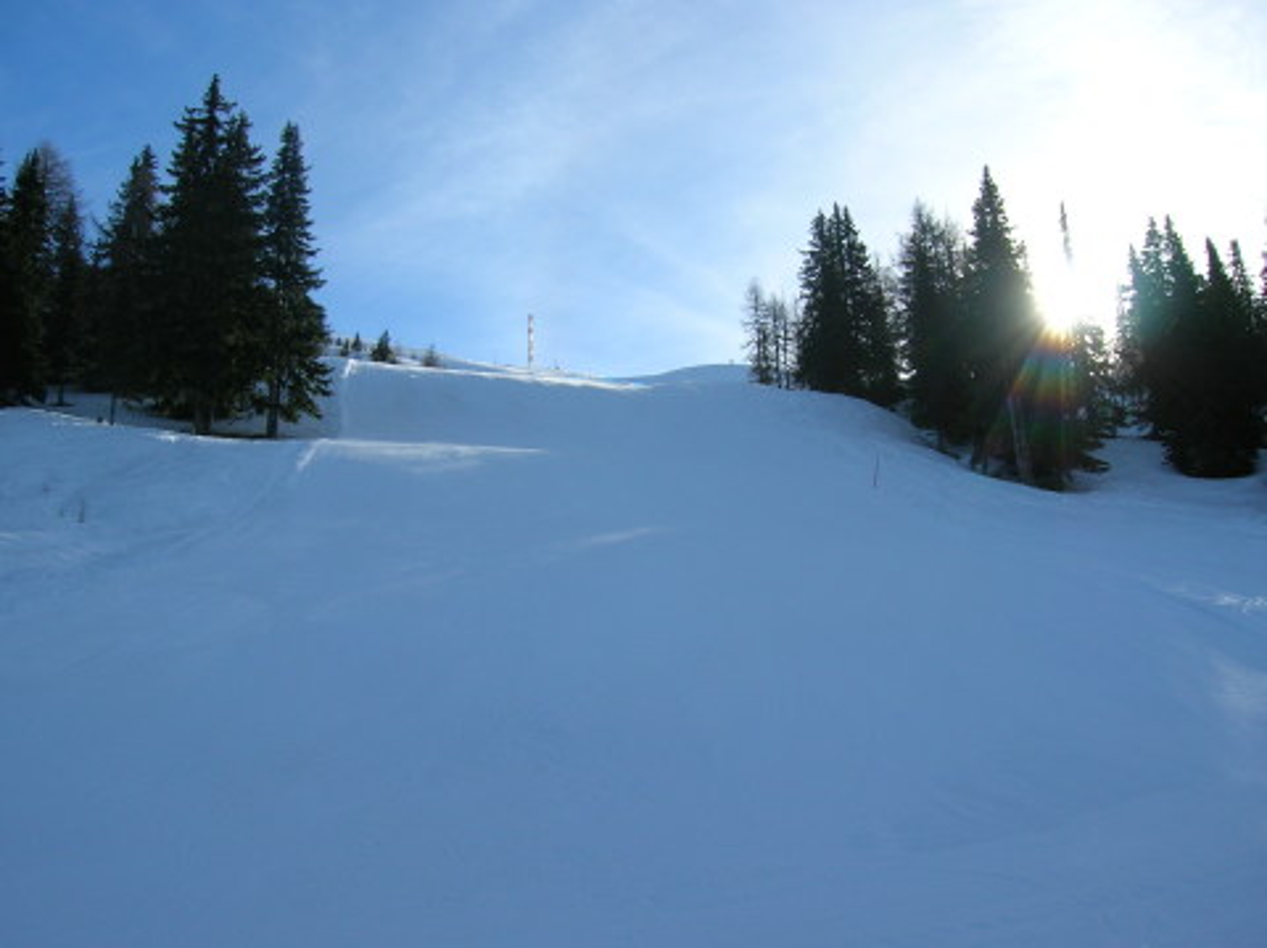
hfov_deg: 54.0
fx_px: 1243
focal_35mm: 34
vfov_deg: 41.7
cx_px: 634
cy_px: 474
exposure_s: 1/463
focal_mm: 5.7
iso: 50
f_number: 4.9
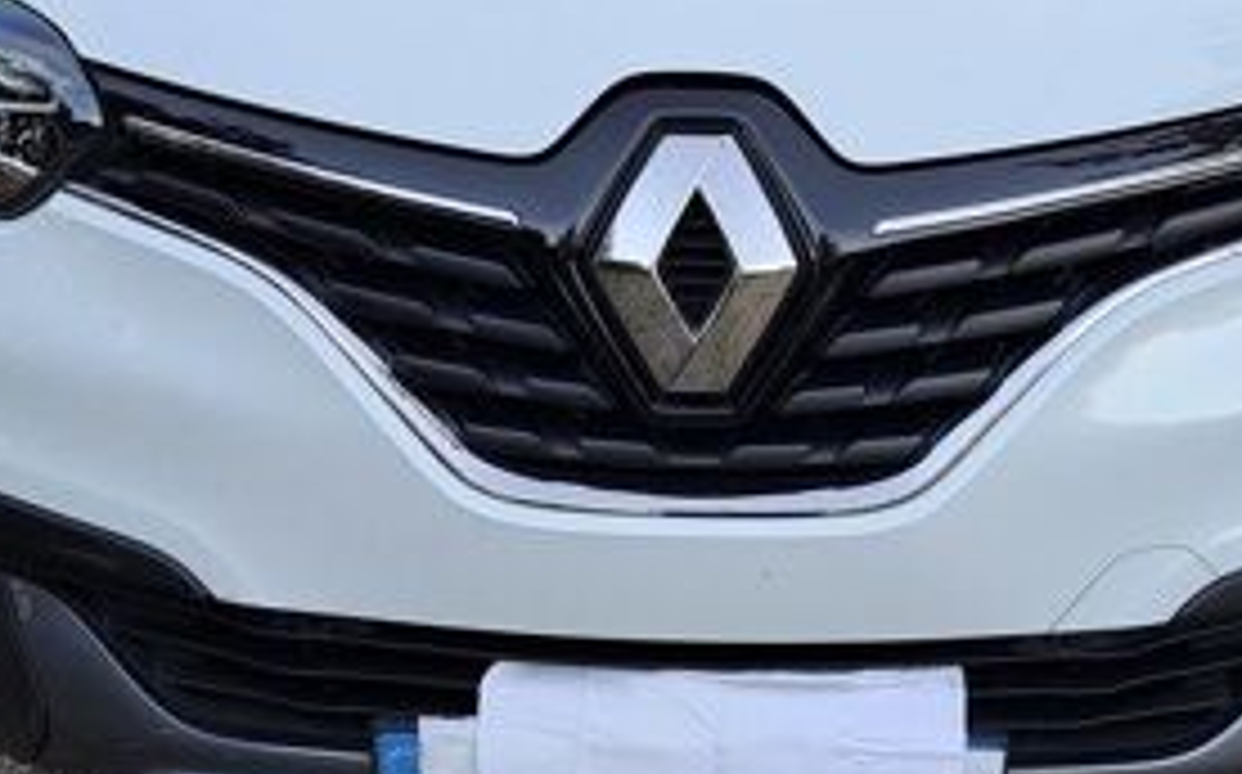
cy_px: 554
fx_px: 1995
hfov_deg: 34.5
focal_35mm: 59
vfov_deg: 21.8
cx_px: 720
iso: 50
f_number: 1.8
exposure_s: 1/100
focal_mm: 5.23
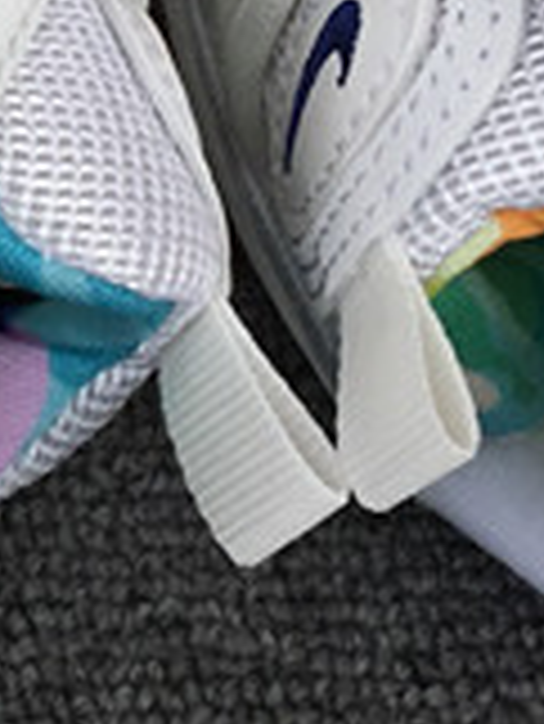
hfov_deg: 8.0
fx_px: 3620
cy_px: 25
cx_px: -706
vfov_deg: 11.3
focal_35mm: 173
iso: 25
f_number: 2.4
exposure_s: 1/381
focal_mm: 3.3
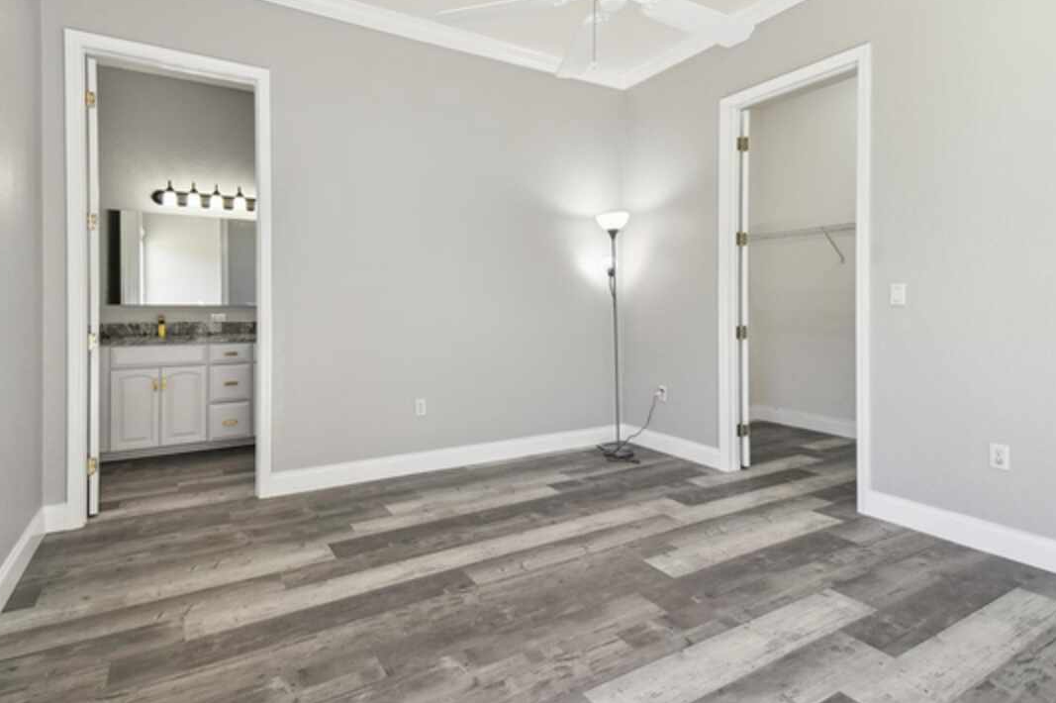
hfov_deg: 90.0
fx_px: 528
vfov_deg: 67.0
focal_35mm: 18
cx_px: 507
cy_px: 304
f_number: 7.1
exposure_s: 1/15
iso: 100
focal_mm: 10
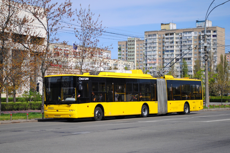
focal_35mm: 82
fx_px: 527
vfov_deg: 16.6
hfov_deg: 24.6
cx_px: 115
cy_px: 76
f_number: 5.6
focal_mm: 55
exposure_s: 1/1000
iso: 180
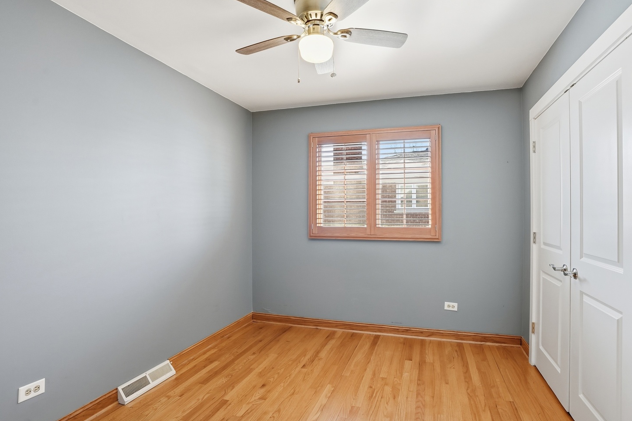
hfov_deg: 86.9
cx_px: 330
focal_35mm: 19
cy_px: 214
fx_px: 334
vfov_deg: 64.6
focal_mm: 17
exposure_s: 1/250
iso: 1250
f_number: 8
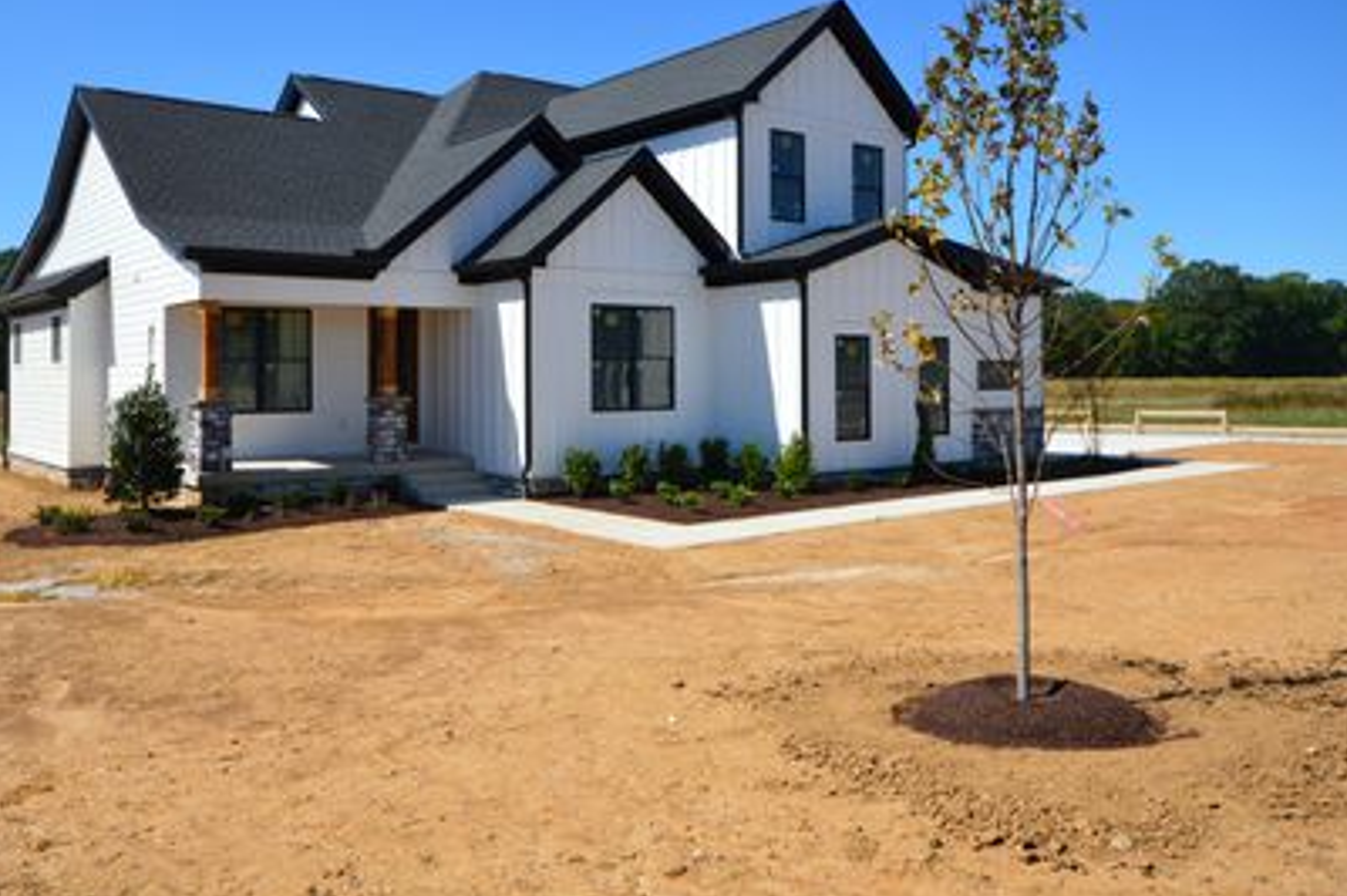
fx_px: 1122
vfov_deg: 43.3
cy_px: 359
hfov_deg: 61.9
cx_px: 613
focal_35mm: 30
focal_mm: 16
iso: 360
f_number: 11
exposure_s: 1/500
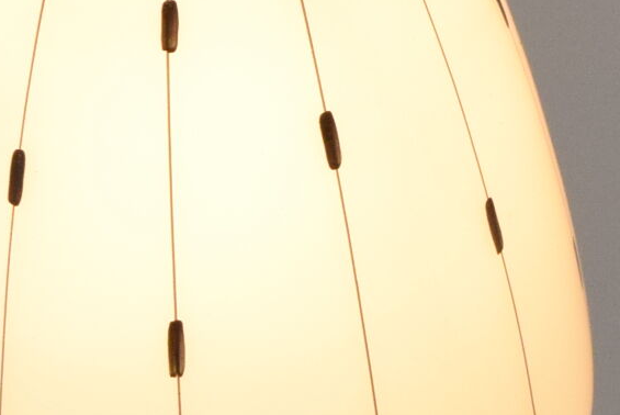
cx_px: 1050
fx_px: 4379
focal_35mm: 254
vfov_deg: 5.4
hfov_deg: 7.9
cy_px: -153
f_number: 9
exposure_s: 1/320
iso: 1600
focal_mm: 32
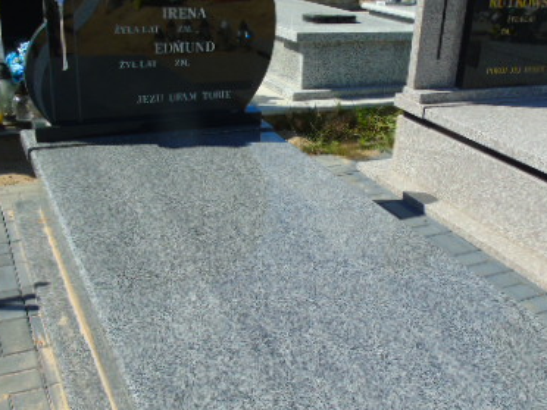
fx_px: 679
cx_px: 285
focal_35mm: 43
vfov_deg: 33.5
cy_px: 235
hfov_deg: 43.8
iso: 80
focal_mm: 4.4
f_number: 3.4
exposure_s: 1/1000
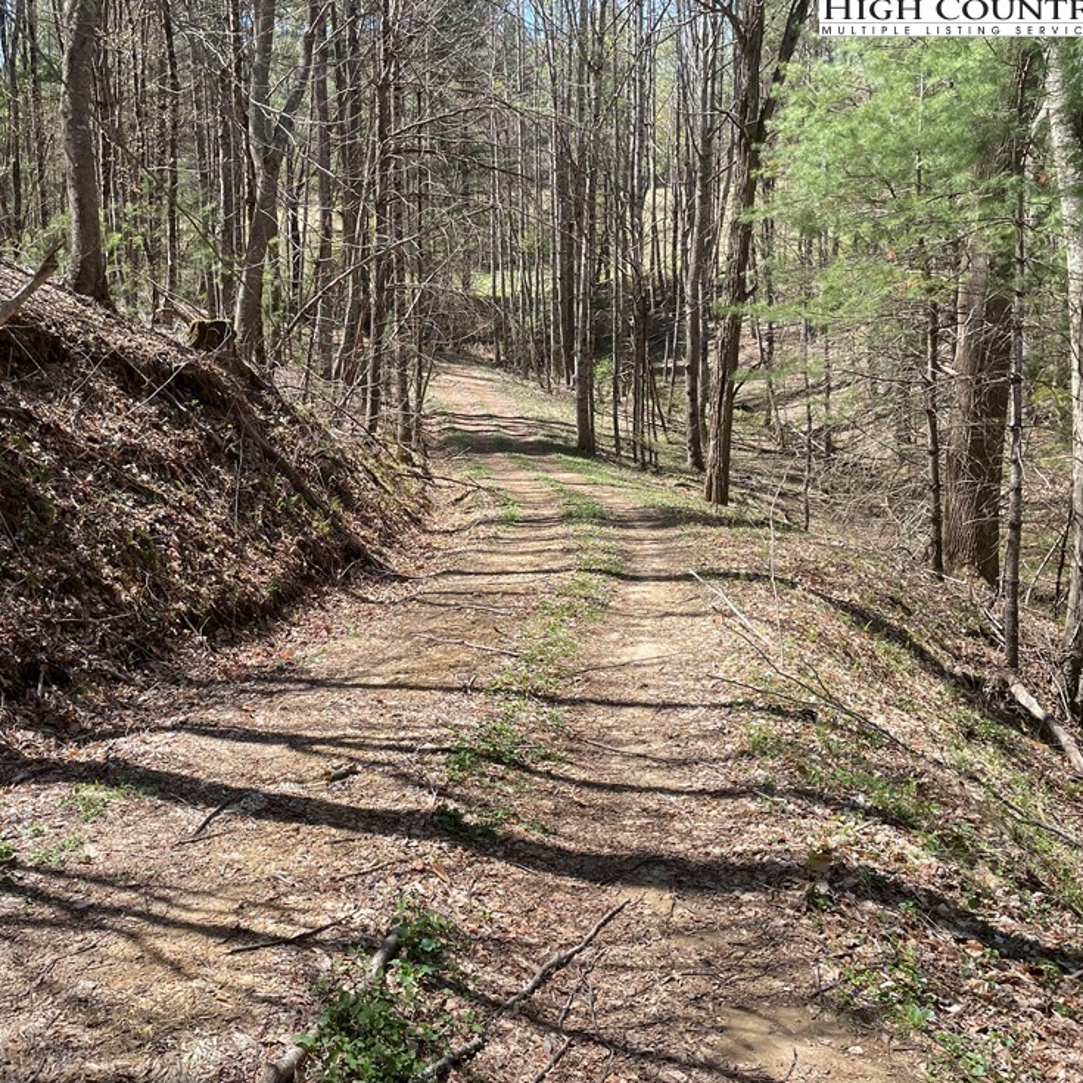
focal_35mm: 32
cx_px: 365
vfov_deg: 51.1
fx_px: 1133
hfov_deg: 50.2
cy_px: 528
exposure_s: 1/910
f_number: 1.6
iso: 32
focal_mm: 4.2
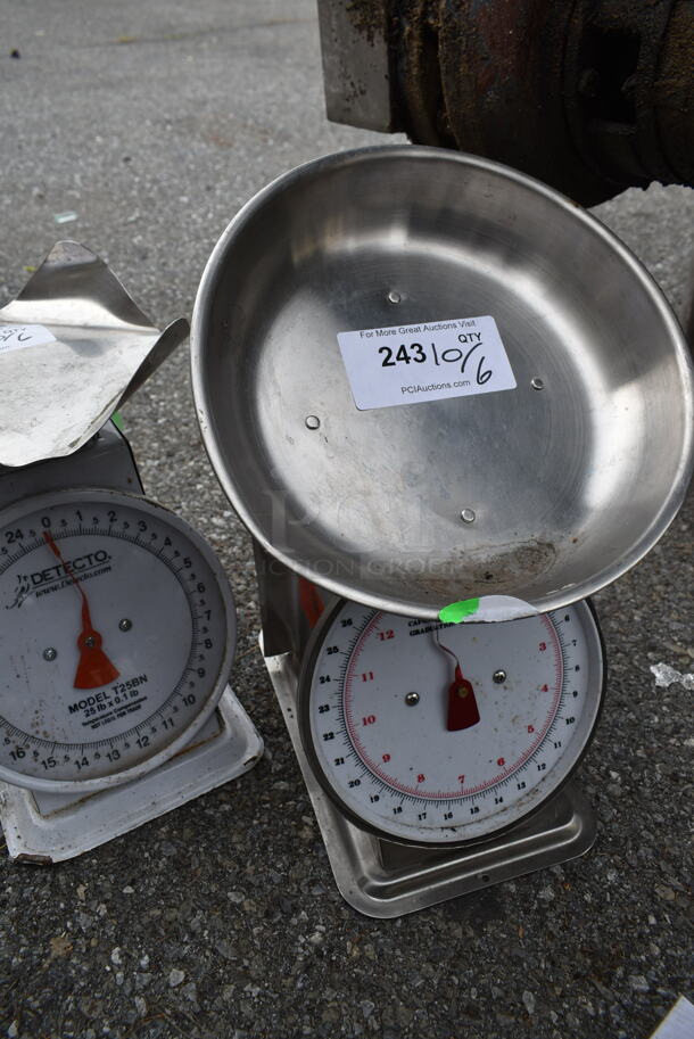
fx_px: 780
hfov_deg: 48.0
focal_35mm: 27
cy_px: 520
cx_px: 347
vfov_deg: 67.3
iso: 100
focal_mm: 18
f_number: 6.3
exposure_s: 1/100
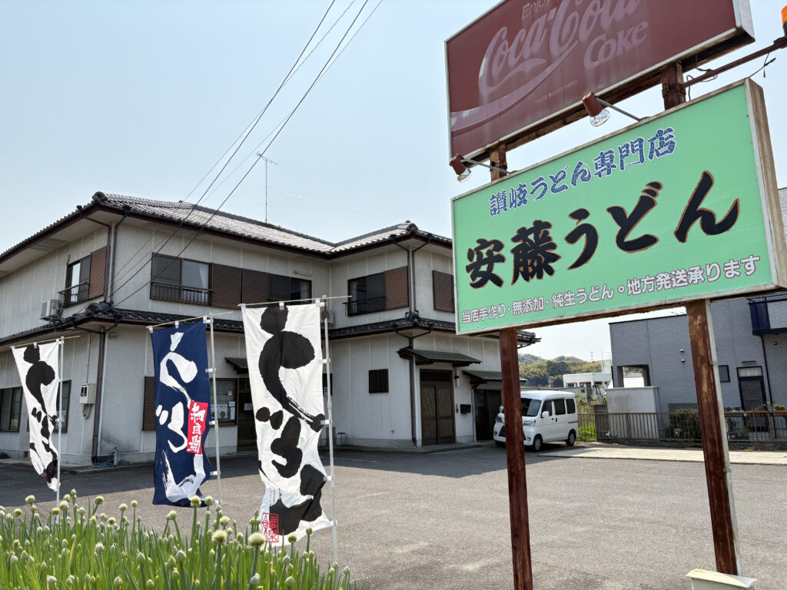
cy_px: 295
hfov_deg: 67.3
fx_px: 591
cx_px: 394
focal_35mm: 26
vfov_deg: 53.1
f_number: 1.6
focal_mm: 5.96
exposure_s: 1/3623
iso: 64
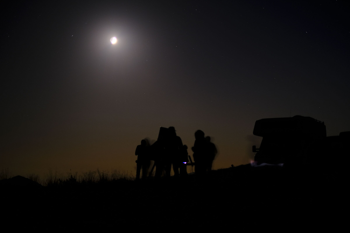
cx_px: 175
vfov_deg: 25.5
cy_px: 116
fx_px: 515
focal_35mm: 53
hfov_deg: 37.5
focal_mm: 35
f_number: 1.4
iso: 500
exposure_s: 2
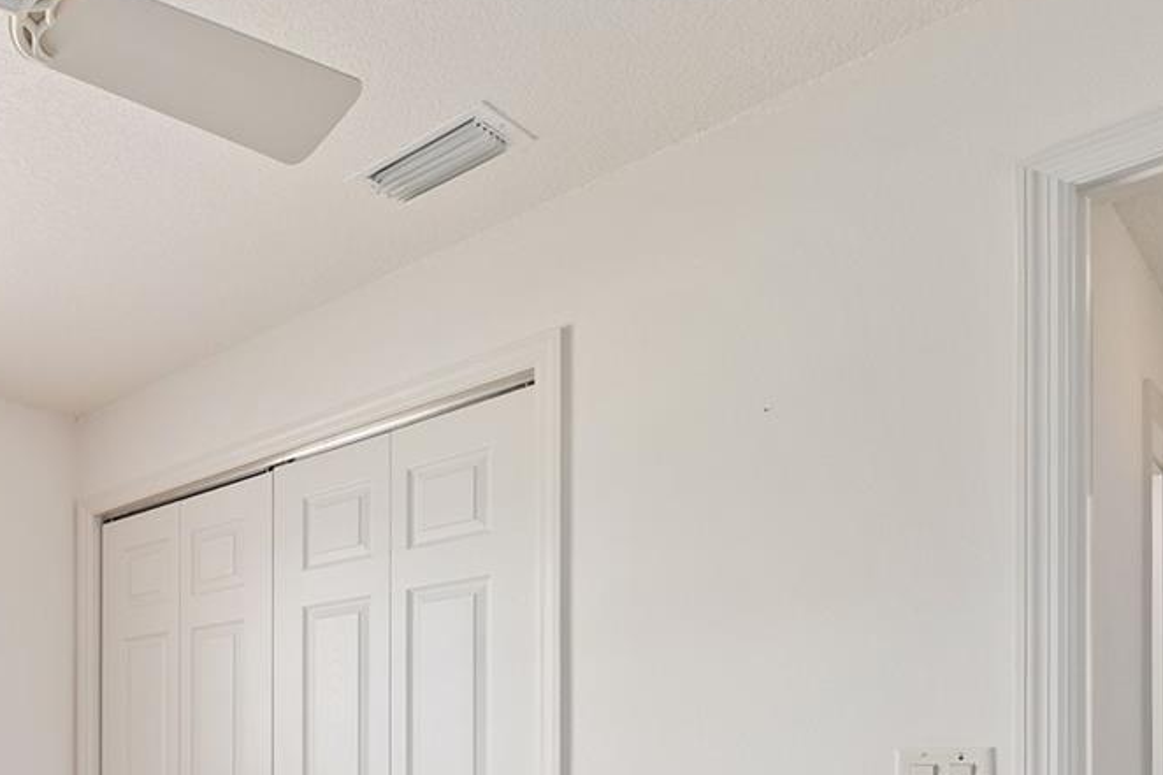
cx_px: -51
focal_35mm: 29
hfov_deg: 49.2
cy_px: 826
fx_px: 937
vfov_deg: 38.3
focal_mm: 12
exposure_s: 1/8
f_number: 7.1
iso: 125
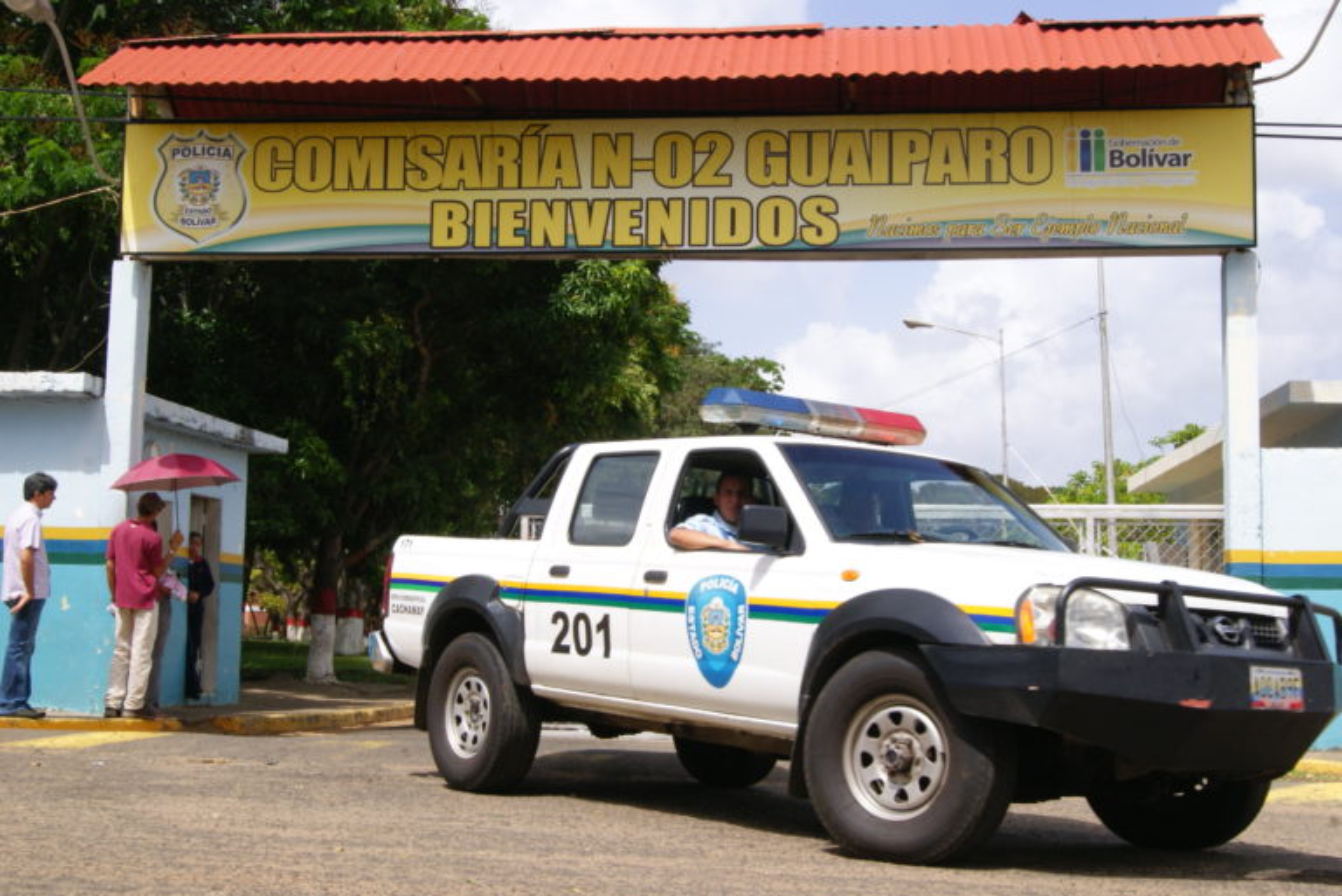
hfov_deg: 43.6
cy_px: 448
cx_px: 671
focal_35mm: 45
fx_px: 1678
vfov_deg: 29.9
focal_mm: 30
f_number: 20
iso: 400
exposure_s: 1/160
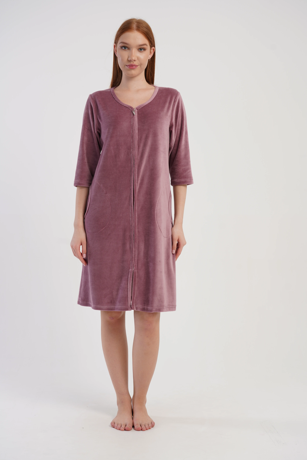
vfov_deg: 32.9
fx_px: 780
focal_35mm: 61
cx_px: 154
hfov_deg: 22.3
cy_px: 230
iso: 100
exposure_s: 1/125
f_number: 6.3
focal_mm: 61
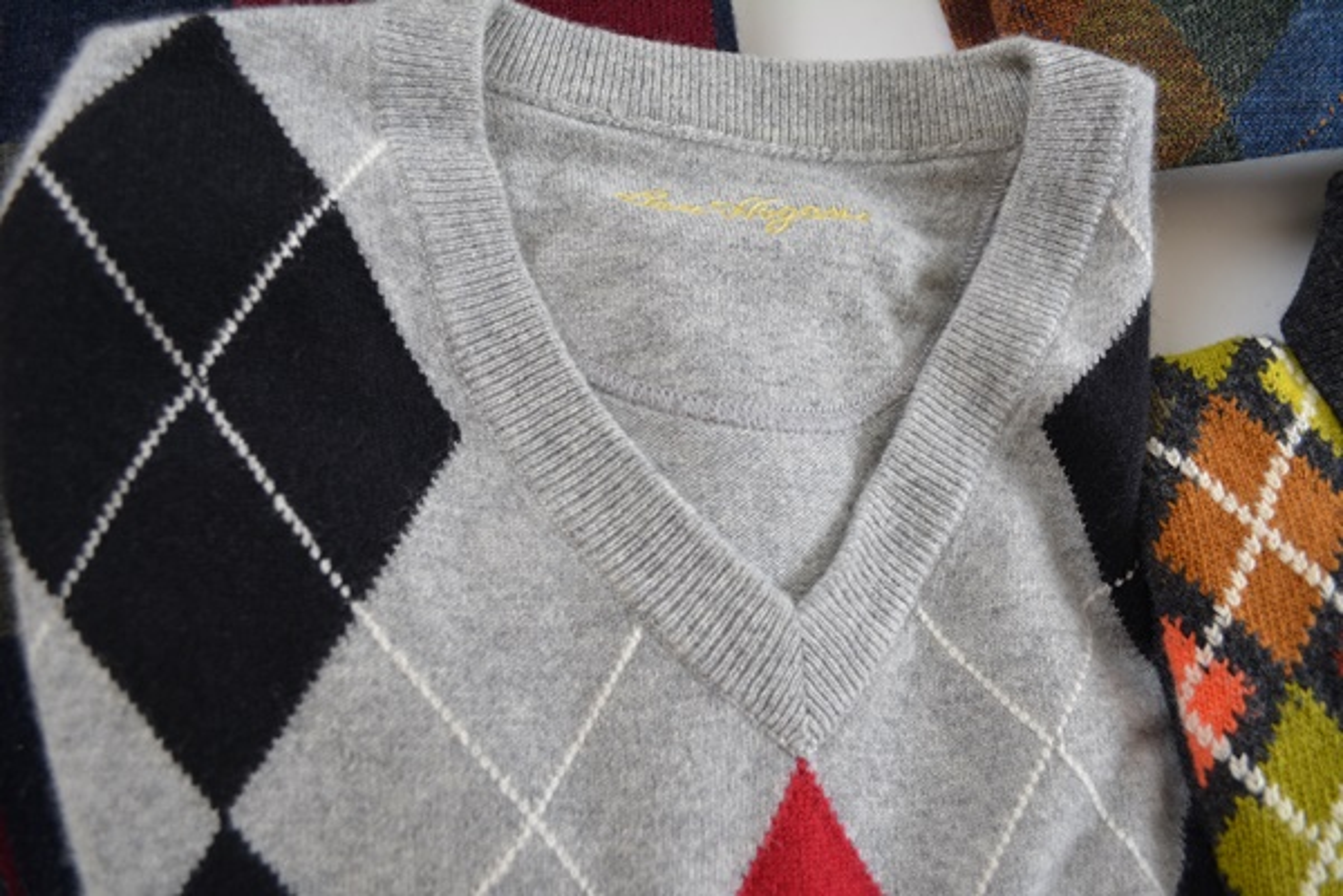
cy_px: 448
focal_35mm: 27
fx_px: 1007
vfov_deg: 47.9
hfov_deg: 67.4
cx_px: 672
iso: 400
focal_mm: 18
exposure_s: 1/80
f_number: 4.5
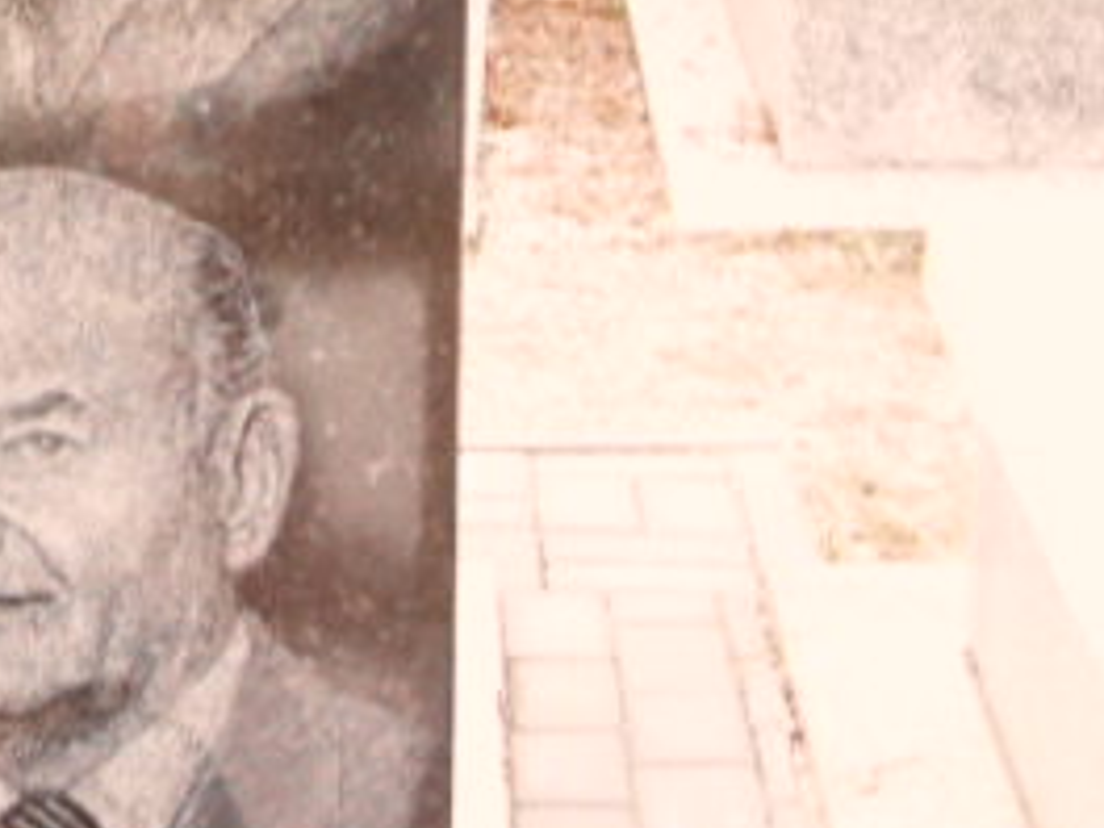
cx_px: -761
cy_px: 723
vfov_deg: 11.9
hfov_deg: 14.4
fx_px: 3955
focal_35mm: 124
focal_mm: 5.3
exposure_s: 1/30
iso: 200
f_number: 3.4
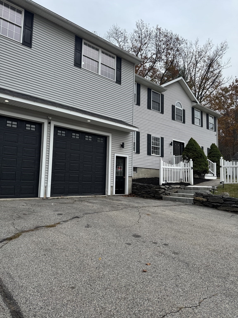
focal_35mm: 24
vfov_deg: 71.6
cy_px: 159
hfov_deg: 56.8
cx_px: 119
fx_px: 220
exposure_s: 1/1678
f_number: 1.78
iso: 80
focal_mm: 6.76
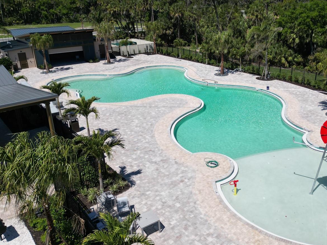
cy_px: 113
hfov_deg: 54.7
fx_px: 312
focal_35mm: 33
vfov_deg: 42.9
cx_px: 206
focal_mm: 6.72
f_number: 1.7
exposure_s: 1/5000
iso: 120
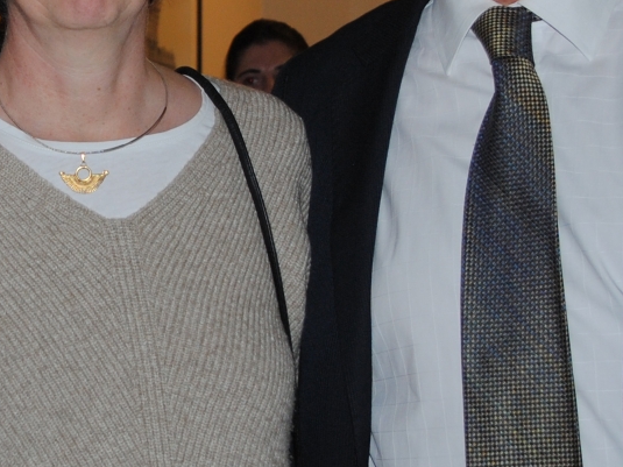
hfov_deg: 16.8
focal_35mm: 115
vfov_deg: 12.9
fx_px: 2069
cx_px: 22
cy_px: 203
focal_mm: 22
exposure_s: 1/60
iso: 200
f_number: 3.8
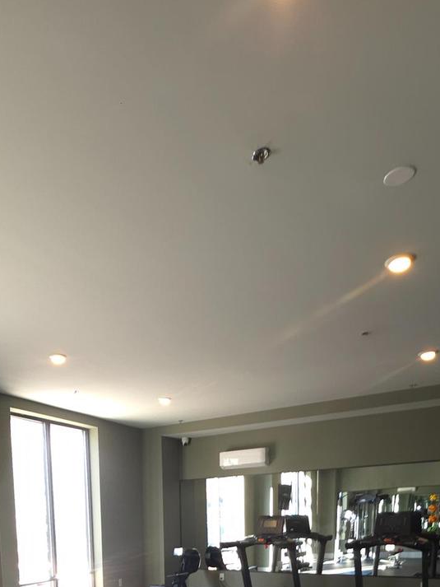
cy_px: 578
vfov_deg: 51.7
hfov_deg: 48.7
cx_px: 139
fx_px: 474
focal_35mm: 28
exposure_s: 1/30
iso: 50
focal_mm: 2.2
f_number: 1.9
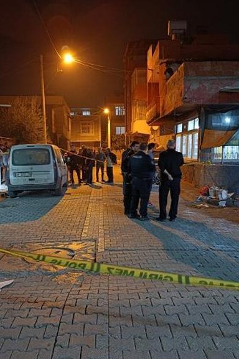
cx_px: 109
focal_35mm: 32
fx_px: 319
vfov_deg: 58.7
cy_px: 180
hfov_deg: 41.0
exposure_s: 1/25
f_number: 1.65
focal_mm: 6.11
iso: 2661
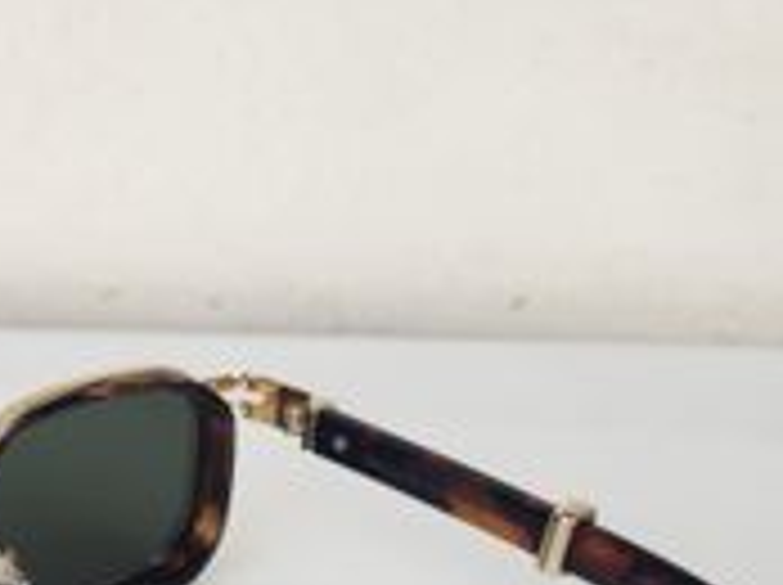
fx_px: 1197
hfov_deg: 34.6
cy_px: 626
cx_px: 108
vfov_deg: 25.6
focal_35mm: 53
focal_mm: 5.4
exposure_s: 1/180
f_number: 1.8
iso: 50
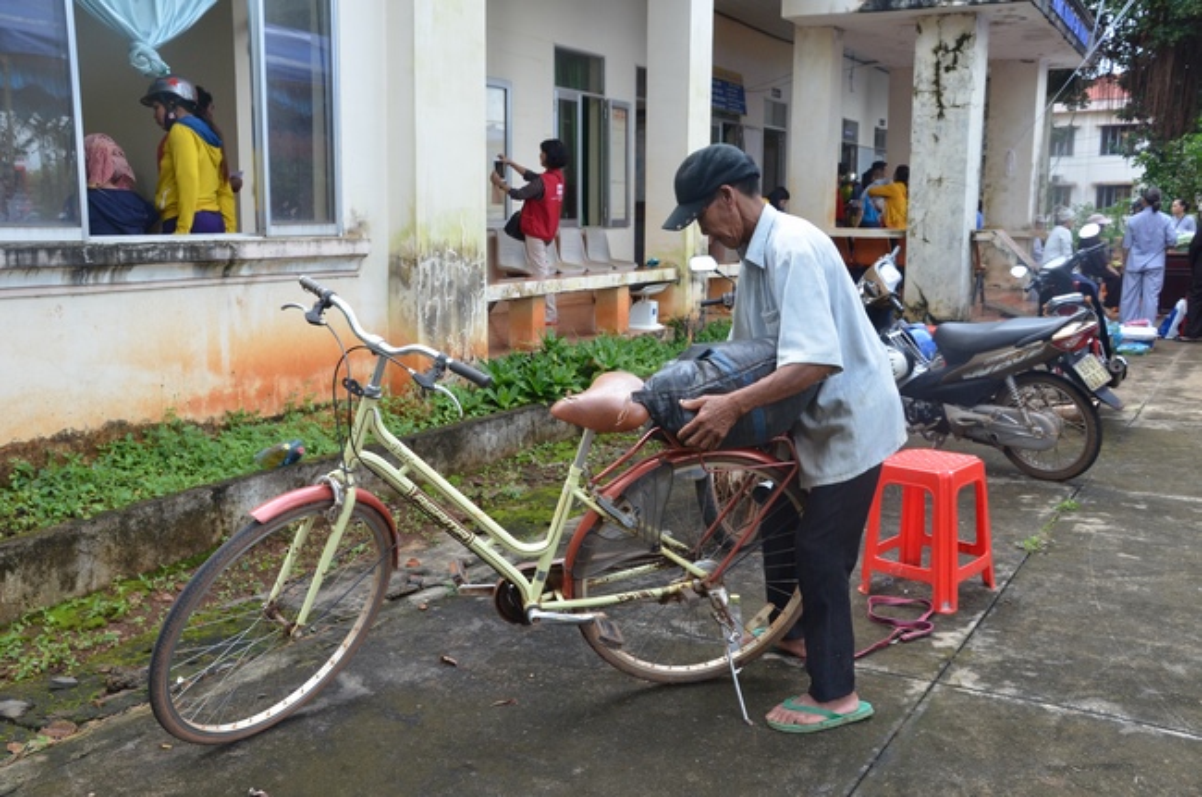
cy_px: 398
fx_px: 1050
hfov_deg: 59.6
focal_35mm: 32
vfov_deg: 41.6
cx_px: 601
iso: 1000
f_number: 10
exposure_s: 1/400
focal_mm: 21
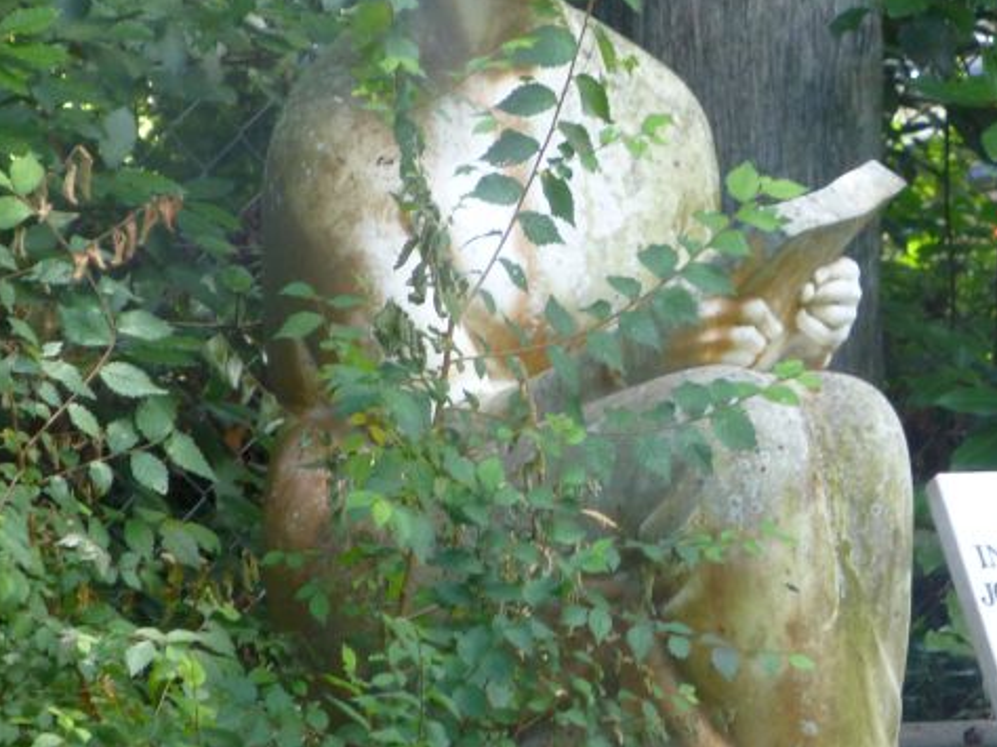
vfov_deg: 5.2
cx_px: 822
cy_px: 269
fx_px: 8262
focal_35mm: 287
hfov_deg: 6.9
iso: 250
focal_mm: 27.6
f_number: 5.4
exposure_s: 1/80
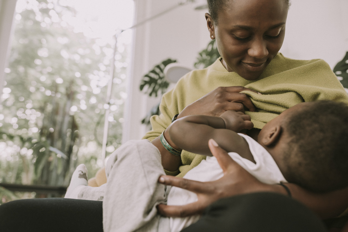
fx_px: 338
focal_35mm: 35
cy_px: 116
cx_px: 174
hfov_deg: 54.4
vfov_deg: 37.9
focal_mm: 35
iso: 1000
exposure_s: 1/160
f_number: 2.8
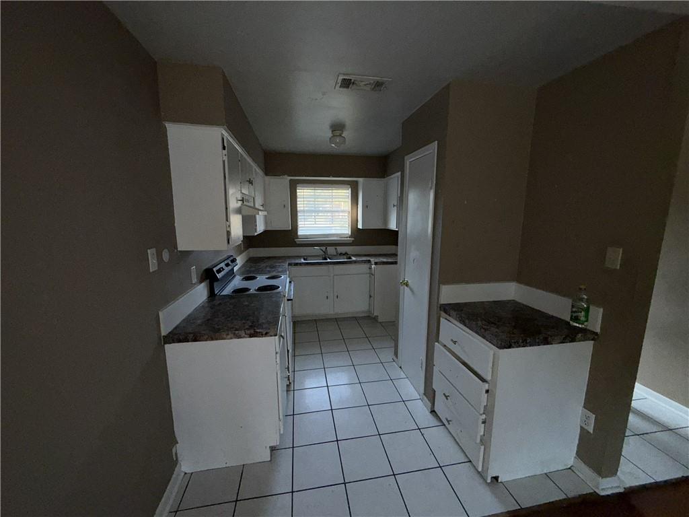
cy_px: 258
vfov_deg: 85.7
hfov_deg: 102.1
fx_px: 279
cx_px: 344
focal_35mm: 14
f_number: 2.2
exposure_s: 1/122
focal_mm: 2.22
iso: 80
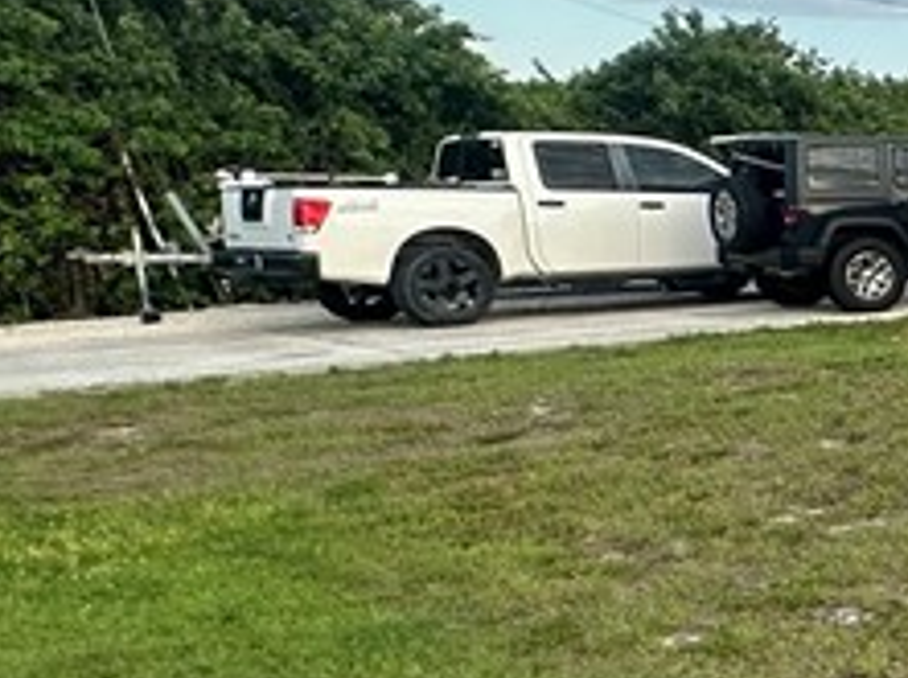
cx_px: 1701
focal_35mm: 65
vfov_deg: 22.5
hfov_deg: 20.0
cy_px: 394
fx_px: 1702
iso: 40
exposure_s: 1/511
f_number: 2.2
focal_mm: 2.22
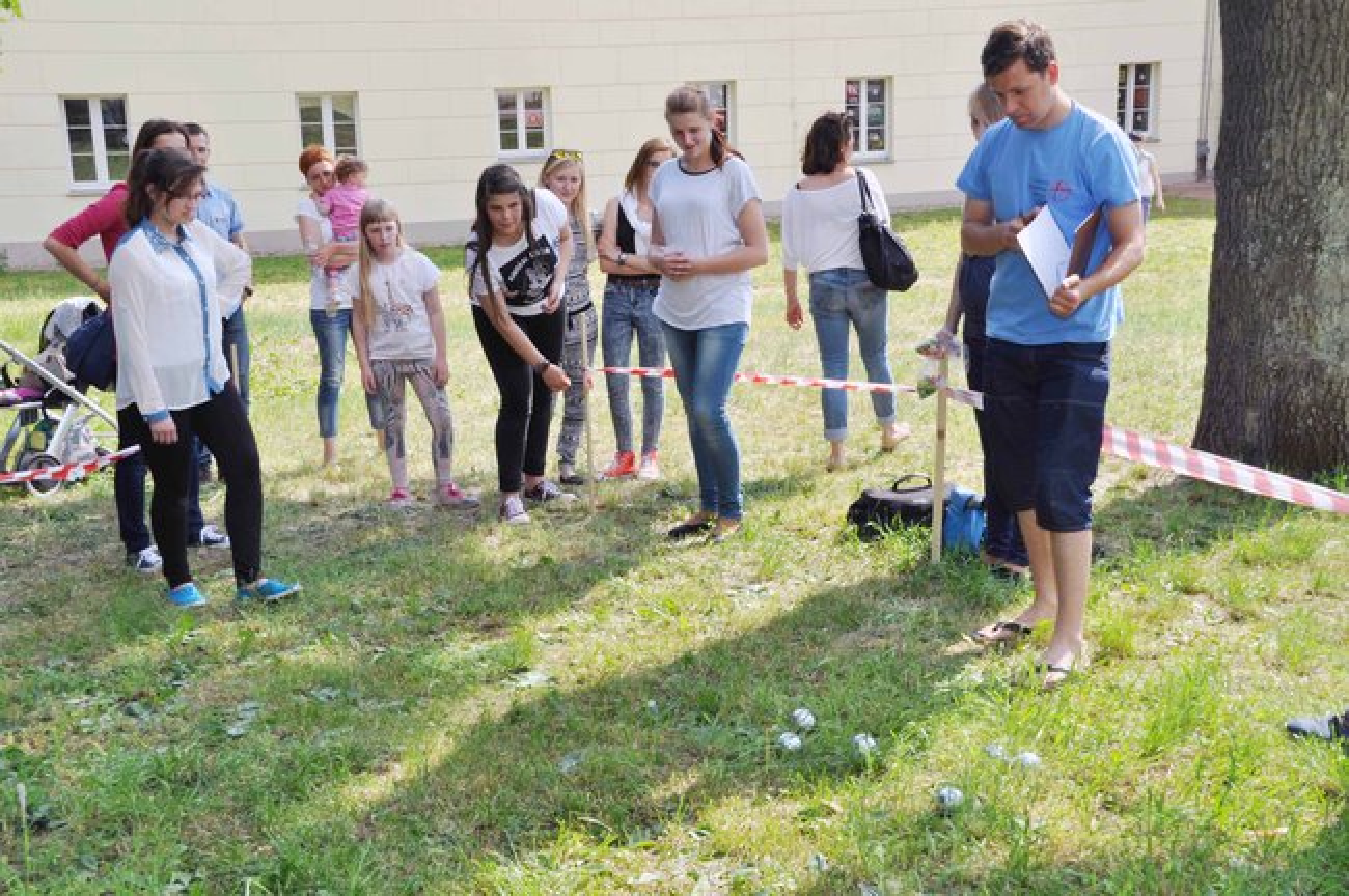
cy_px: 448
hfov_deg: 41.2
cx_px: 674
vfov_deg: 28.0
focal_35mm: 48
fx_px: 1797
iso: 320
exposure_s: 1/200
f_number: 14
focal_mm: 32
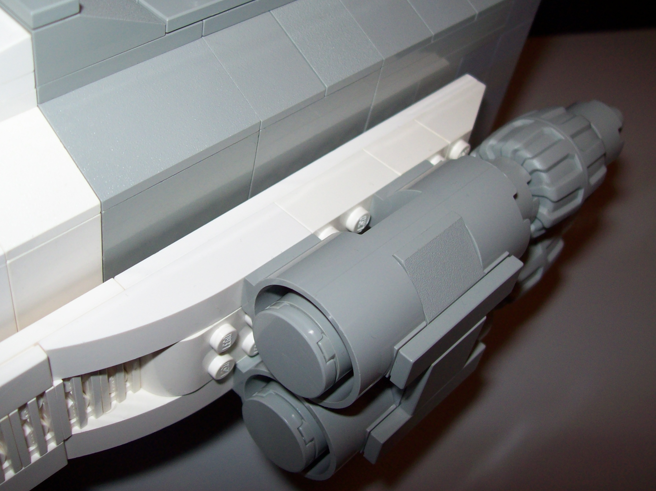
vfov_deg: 33.5
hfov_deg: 43.9
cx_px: 323
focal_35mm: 43
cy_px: 200
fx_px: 815
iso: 80
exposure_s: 1/64
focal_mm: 6
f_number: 2.7
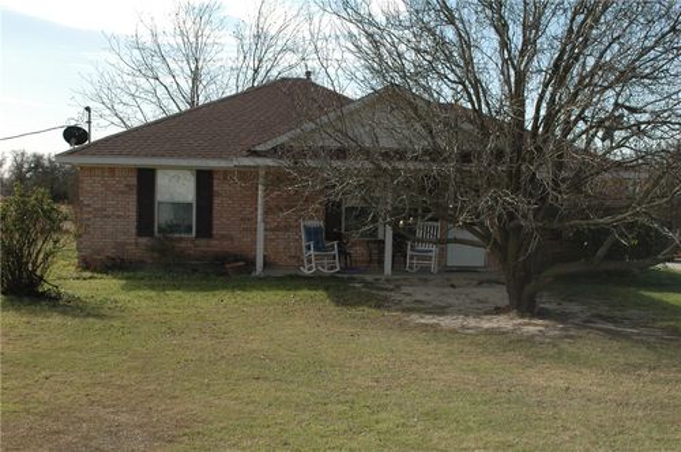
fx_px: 907
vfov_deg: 28.0
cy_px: 226
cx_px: 340
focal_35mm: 48
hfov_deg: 41.2
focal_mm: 32
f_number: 10
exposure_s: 1/500
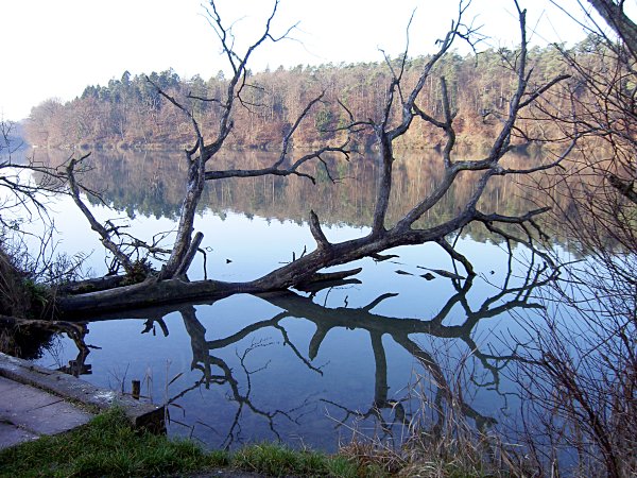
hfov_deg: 54.0
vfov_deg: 41.8
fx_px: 626
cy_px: 239
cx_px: 318
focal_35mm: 34
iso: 50
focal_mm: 5.6
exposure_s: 1/250
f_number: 2.8
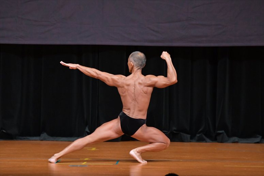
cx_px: 132
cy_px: 88
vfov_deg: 4.4
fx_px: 2309
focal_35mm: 315
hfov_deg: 6.5
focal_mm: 210
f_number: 5.6
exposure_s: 1/400
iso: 5000
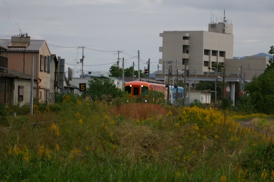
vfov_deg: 8.7
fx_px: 1198
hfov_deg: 13.1
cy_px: 91
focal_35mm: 158
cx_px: 137
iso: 400
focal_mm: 105
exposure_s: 1/2000
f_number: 5.6
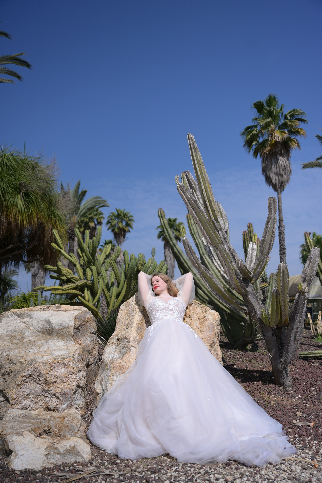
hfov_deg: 41.8
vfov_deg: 59.5
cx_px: 161
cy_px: 242
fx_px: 422
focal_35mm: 32
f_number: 3.5
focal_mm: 31.5
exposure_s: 1/3200
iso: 100
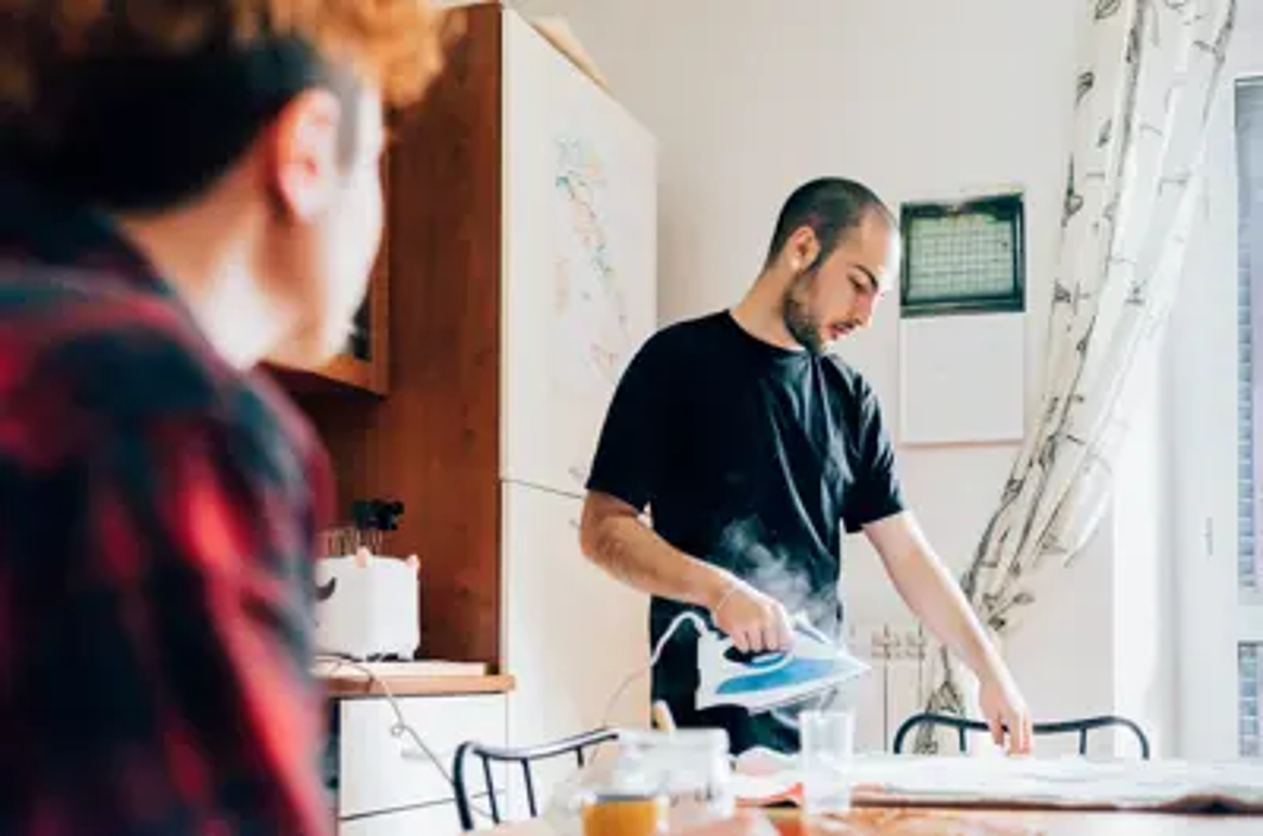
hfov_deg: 54.5
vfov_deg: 37.7
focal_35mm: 35
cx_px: 632
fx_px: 1225
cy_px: 418
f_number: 2.8
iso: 1000
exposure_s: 1/400
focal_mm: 35
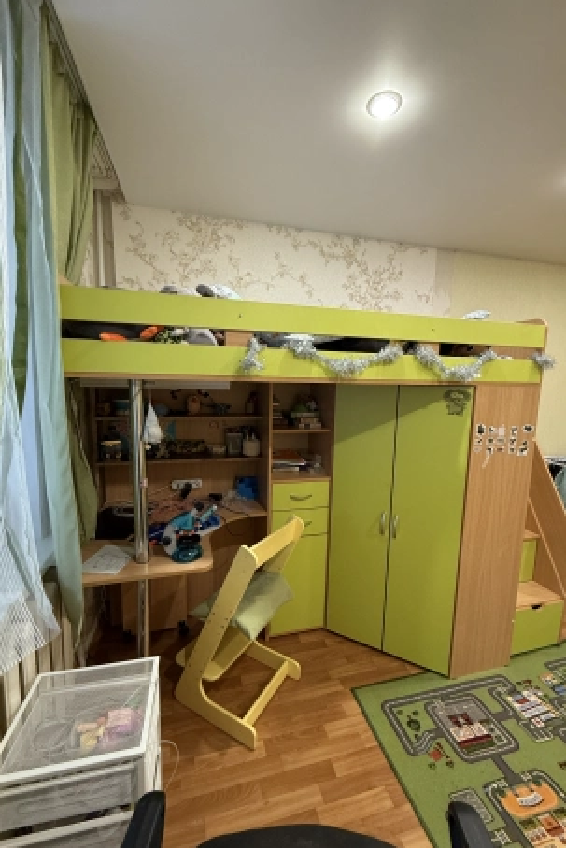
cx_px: 283
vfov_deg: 100.4
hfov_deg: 77.4
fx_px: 353
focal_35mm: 15
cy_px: 430
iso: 250
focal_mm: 2.22
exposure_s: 1/50
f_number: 2.2
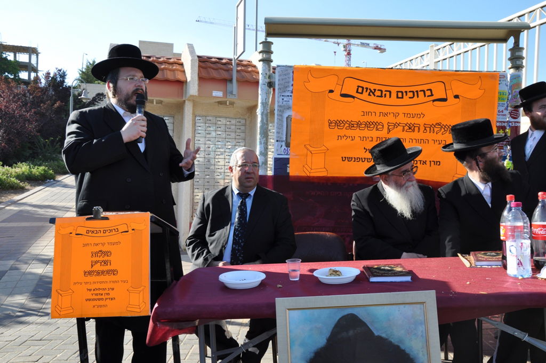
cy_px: 182
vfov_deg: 41.6
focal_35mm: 32
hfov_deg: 59.6
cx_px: 273
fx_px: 477
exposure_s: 1/125
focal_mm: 21
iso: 200
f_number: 11
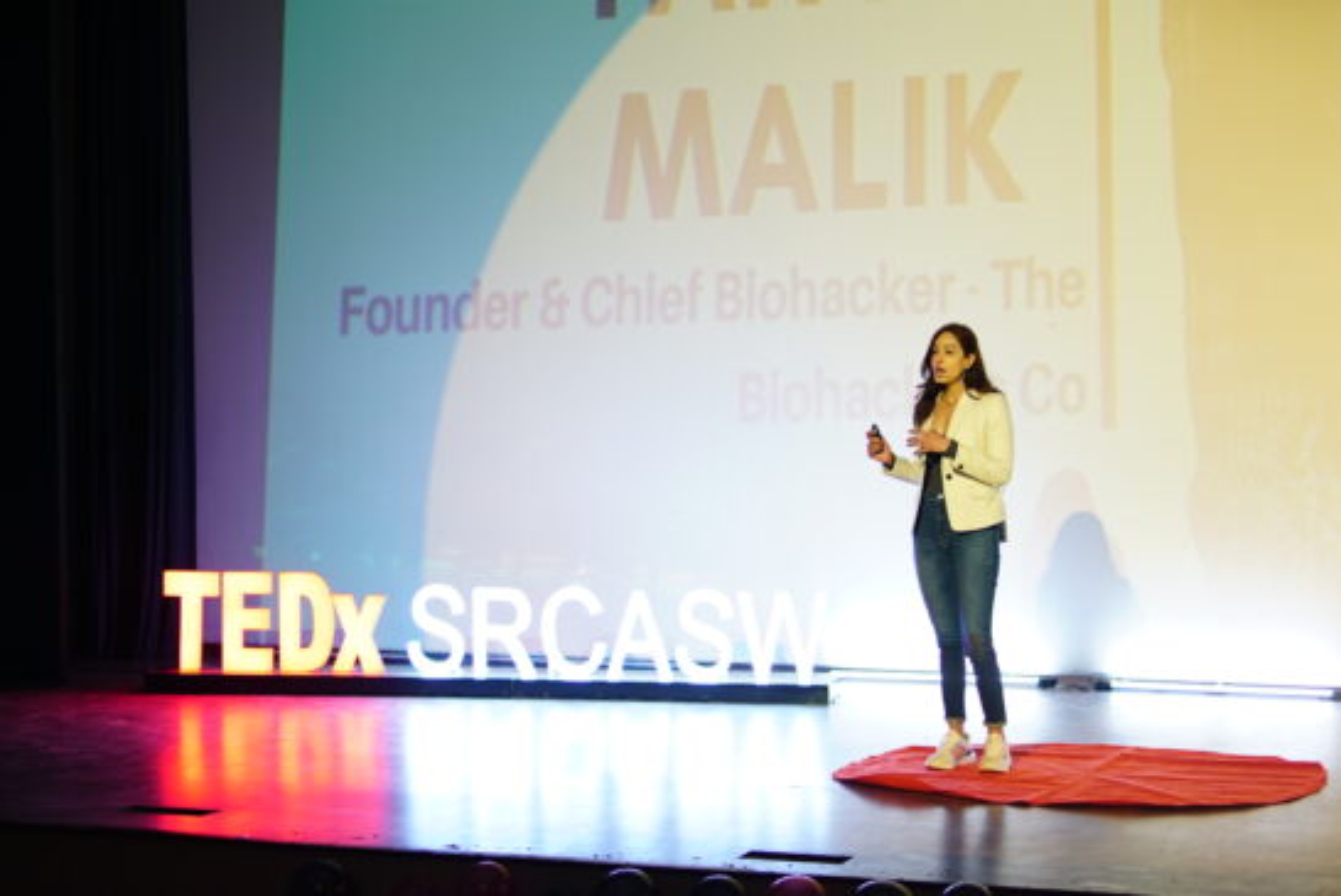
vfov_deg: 16.1
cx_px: 670
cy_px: 448
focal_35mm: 85
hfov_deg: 23.9
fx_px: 3169
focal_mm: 85
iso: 640
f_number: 1.8
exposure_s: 1/100
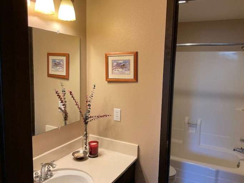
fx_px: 204
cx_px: 122
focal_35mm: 29
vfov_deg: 48.2
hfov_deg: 61.7
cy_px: 92
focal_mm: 3
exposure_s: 1/60
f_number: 1.8
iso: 64
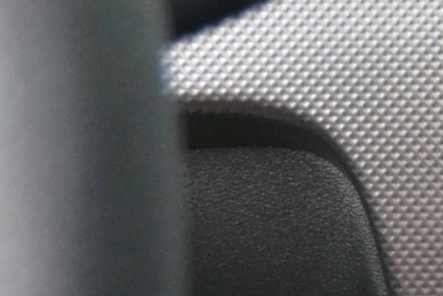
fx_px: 2979
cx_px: 1083
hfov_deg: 7.9
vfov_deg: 5.7
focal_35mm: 242
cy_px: 157
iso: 1600
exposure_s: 1/125
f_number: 4
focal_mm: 28
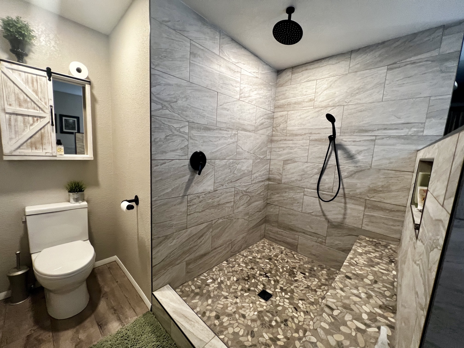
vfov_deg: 89.9
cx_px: 232
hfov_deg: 106.2
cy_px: 174
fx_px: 174
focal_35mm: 13
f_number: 1.8
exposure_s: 1/60
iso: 160
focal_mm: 1.57
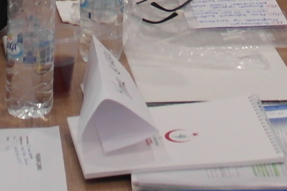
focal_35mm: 208
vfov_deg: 6.0
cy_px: -429
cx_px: 248
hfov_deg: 9.9
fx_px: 1658
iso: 400
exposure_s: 1/80
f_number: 3.5
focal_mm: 20
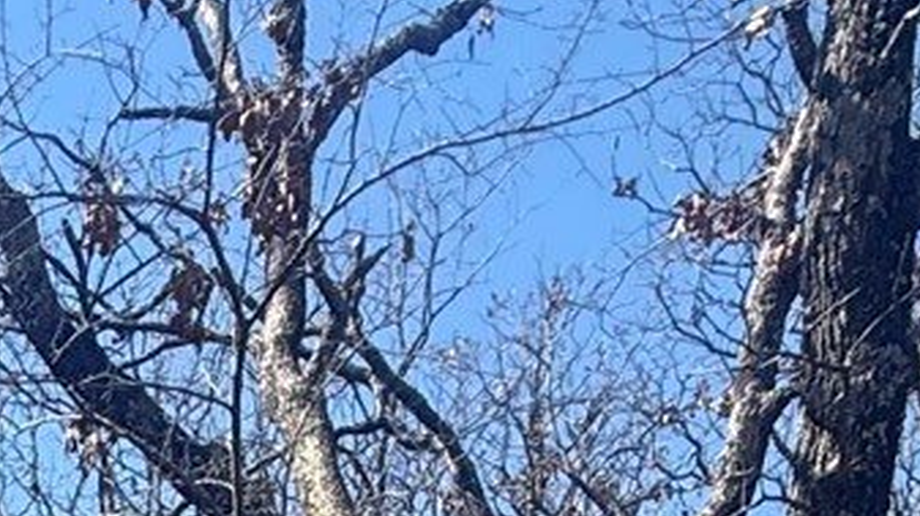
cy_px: 1674
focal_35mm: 87
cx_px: -98
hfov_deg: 23.0
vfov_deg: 9.7
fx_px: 2121
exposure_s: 1/672
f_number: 2.2
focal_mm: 2.22
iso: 50
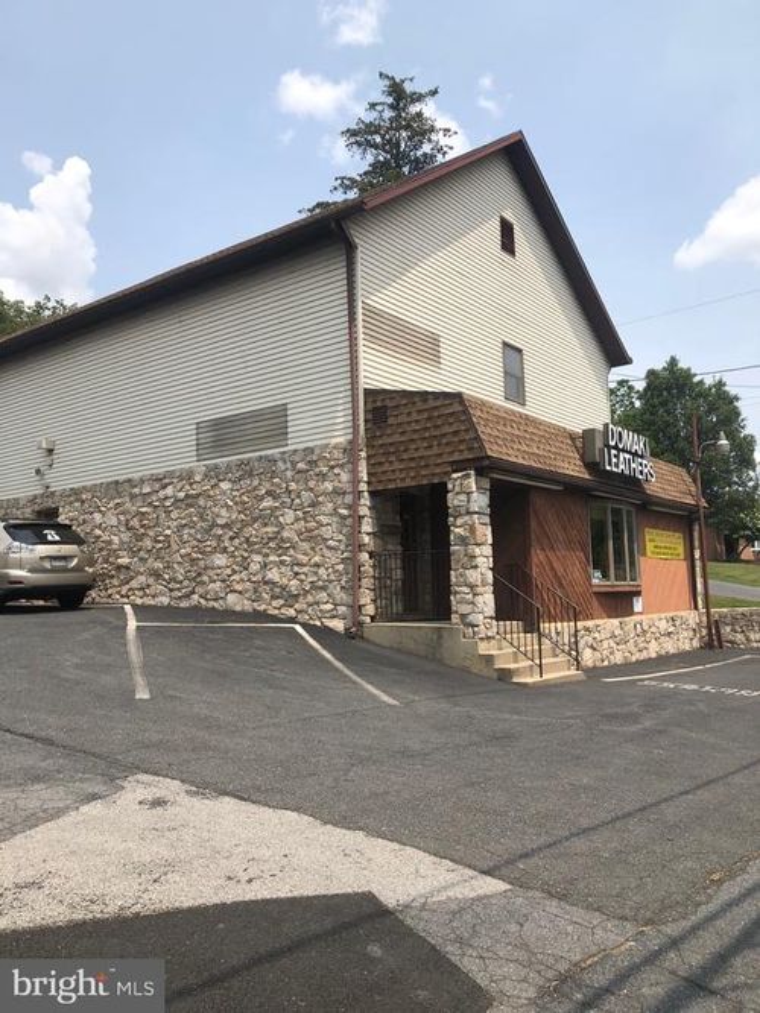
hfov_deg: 49.7
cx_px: 380
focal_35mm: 28
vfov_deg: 63.5
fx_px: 820
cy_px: 506
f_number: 1.8
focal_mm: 3.99
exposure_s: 1/2288
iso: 20
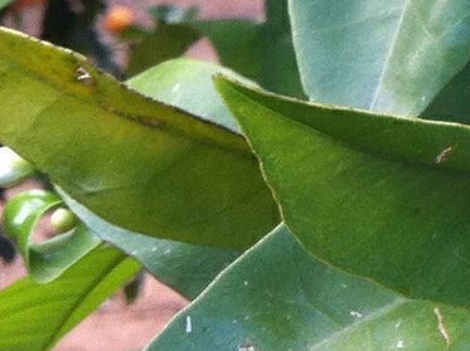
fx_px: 2442
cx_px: 1079
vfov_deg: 8.0
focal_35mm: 180
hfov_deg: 9.8
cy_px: -221
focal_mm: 3.85
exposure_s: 1/40
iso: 80
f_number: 2.8
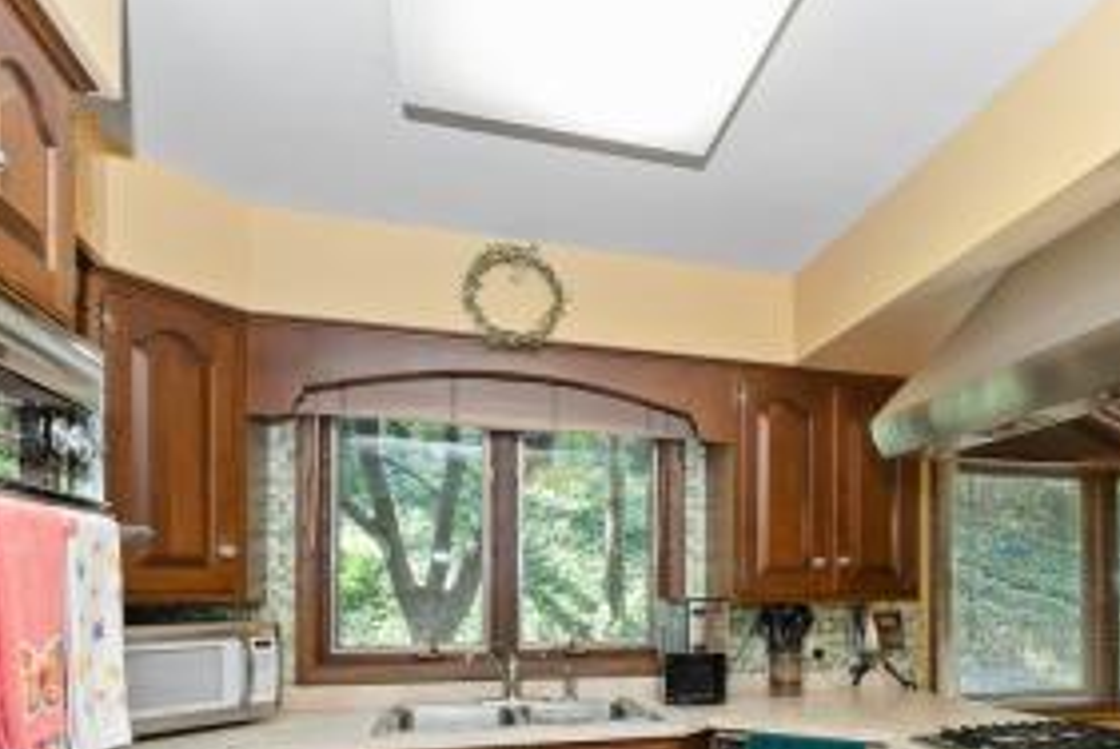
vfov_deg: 50.5
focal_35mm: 24
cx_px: 678
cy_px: 582
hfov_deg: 72.8
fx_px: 747
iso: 250
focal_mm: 10
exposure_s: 1/10
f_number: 7.1
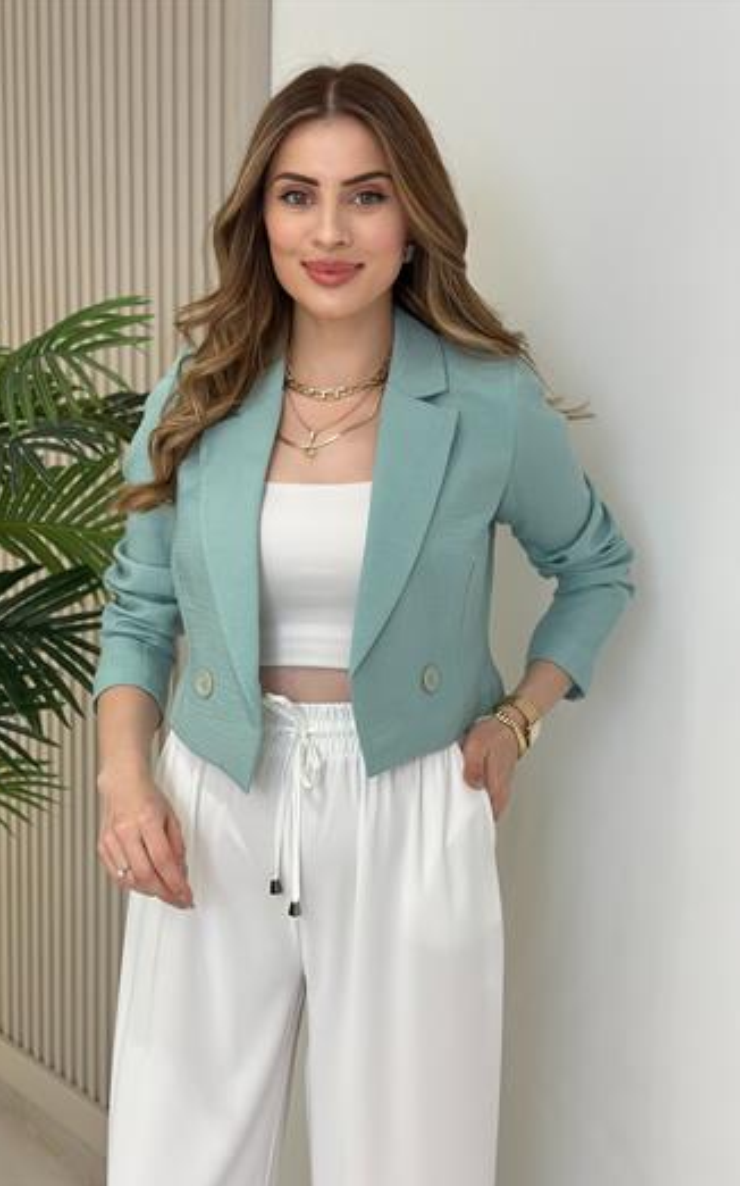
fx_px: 1679
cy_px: 599
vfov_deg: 38.9
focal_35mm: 52
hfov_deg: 24.9
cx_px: 354
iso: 80
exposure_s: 1/272
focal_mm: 6.86
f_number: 1.78
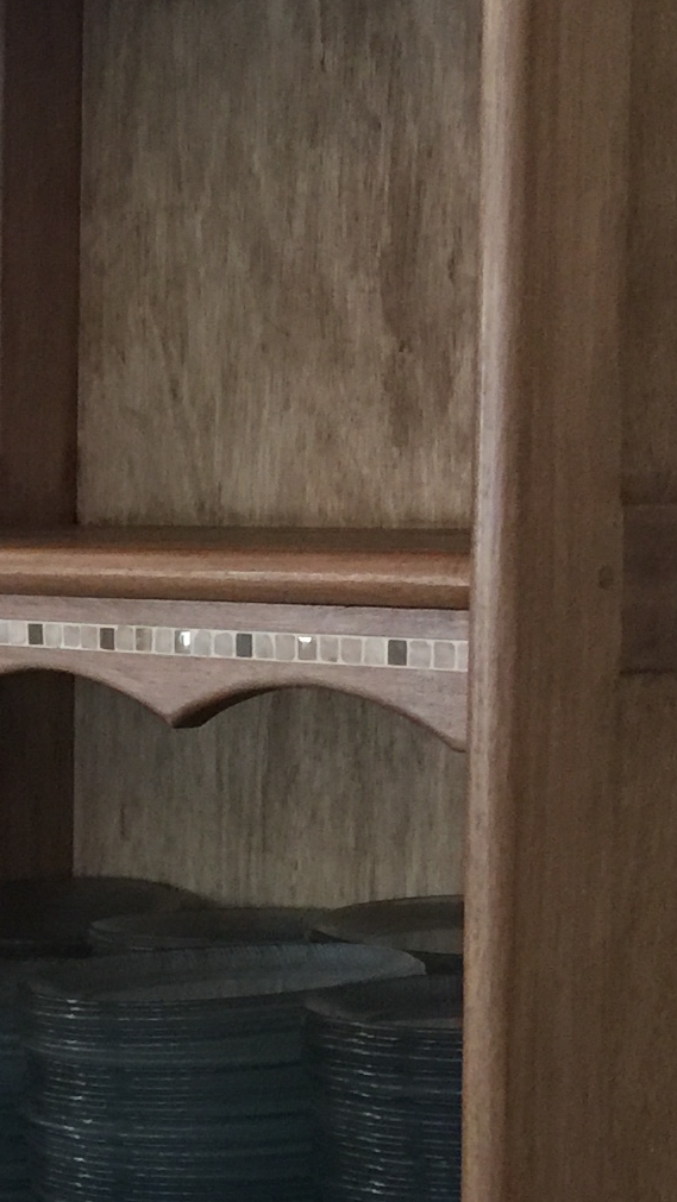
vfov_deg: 20.9
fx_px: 3254
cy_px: 776
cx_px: -690
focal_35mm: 102
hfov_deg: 10.8
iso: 100
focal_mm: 4.15
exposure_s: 1/10
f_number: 2.2
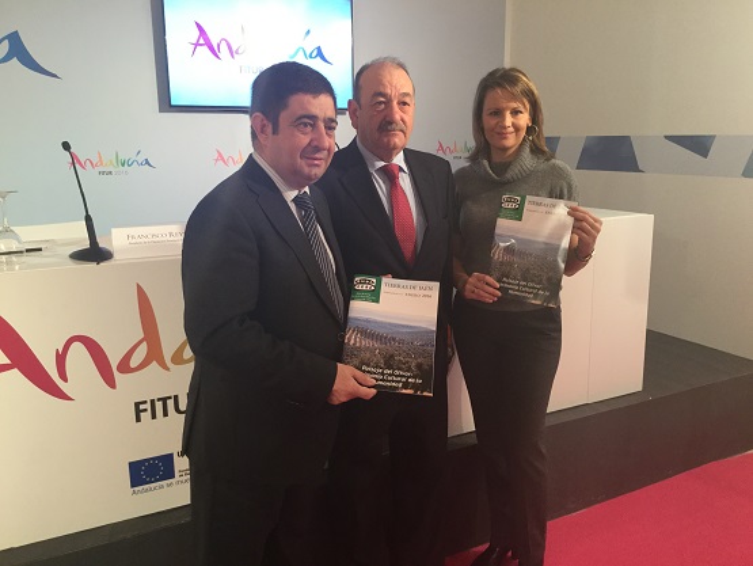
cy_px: 283
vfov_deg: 45.5
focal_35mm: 31
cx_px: 376
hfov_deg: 58.3
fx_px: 675
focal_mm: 3.3
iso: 125
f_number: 2.4
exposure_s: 1/33
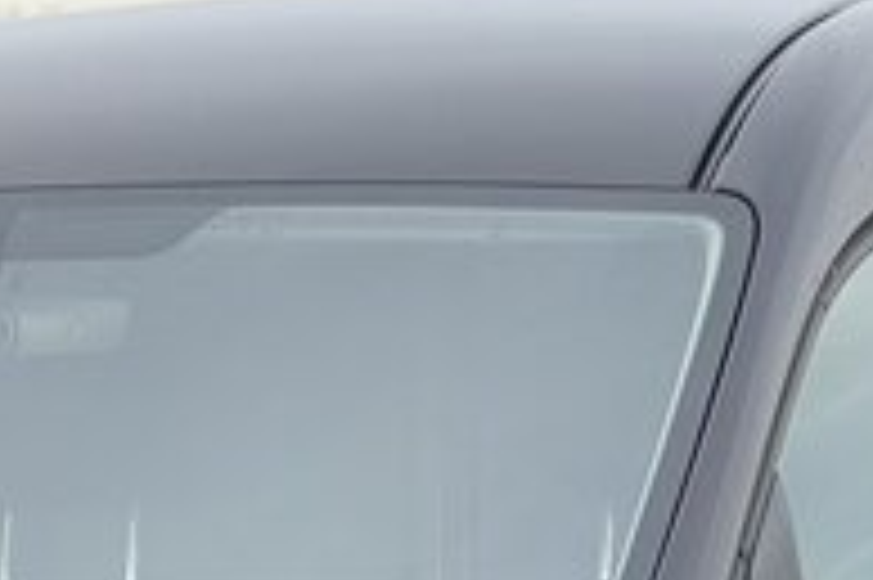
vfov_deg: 6.0
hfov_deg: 9.2
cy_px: 1151
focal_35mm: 223
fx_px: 5403
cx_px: -76
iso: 25
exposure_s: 1/164
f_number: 2
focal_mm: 6
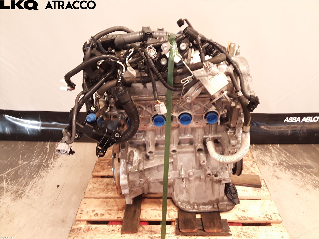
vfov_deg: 49.7
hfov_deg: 63.4
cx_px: 160
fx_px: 258
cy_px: 120
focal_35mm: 28
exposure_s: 1/20
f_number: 1.9
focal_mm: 2.91
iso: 100
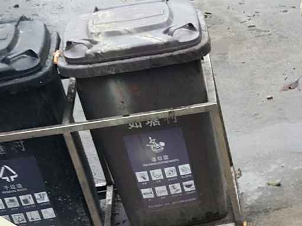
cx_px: 398
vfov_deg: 12.3
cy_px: 368
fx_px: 985
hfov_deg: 16.4
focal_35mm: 113
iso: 50
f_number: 1.79
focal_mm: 4.35
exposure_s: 1/2313
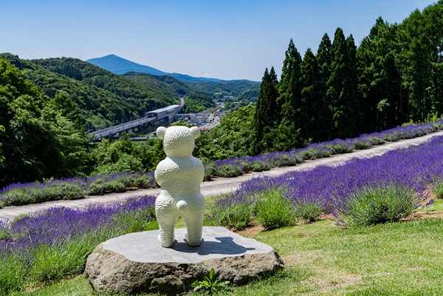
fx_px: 554
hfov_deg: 43.6
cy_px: 148
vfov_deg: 29.9
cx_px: 222
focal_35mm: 45
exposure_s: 1/400
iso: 200
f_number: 8
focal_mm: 45
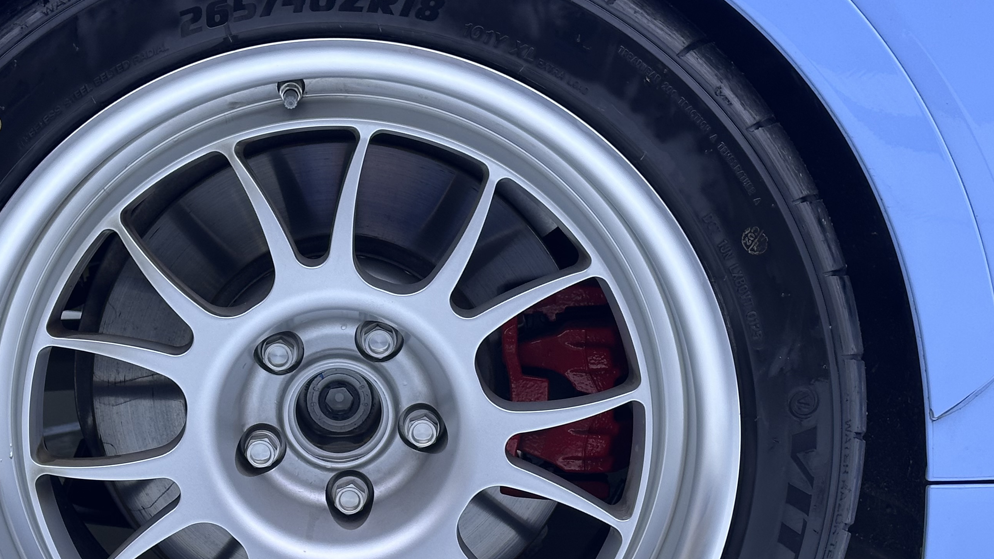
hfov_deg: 25.8
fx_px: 2161
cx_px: 357
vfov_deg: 14.7
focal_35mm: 82
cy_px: 334
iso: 64
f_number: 1.78
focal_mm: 6.86
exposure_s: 1/100
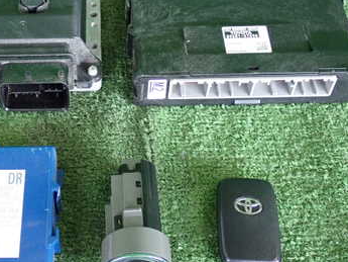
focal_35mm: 66
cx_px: 97
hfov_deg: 29.0
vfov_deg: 22.3
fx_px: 664
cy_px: 120
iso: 800
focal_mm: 6.83
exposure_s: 1/125
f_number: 2.7
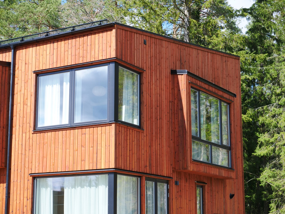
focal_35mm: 76
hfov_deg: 25.7
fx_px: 626
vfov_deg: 19.4
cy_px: 107
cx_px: 142
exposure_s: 1/500
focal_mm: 38
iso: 200
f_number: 5
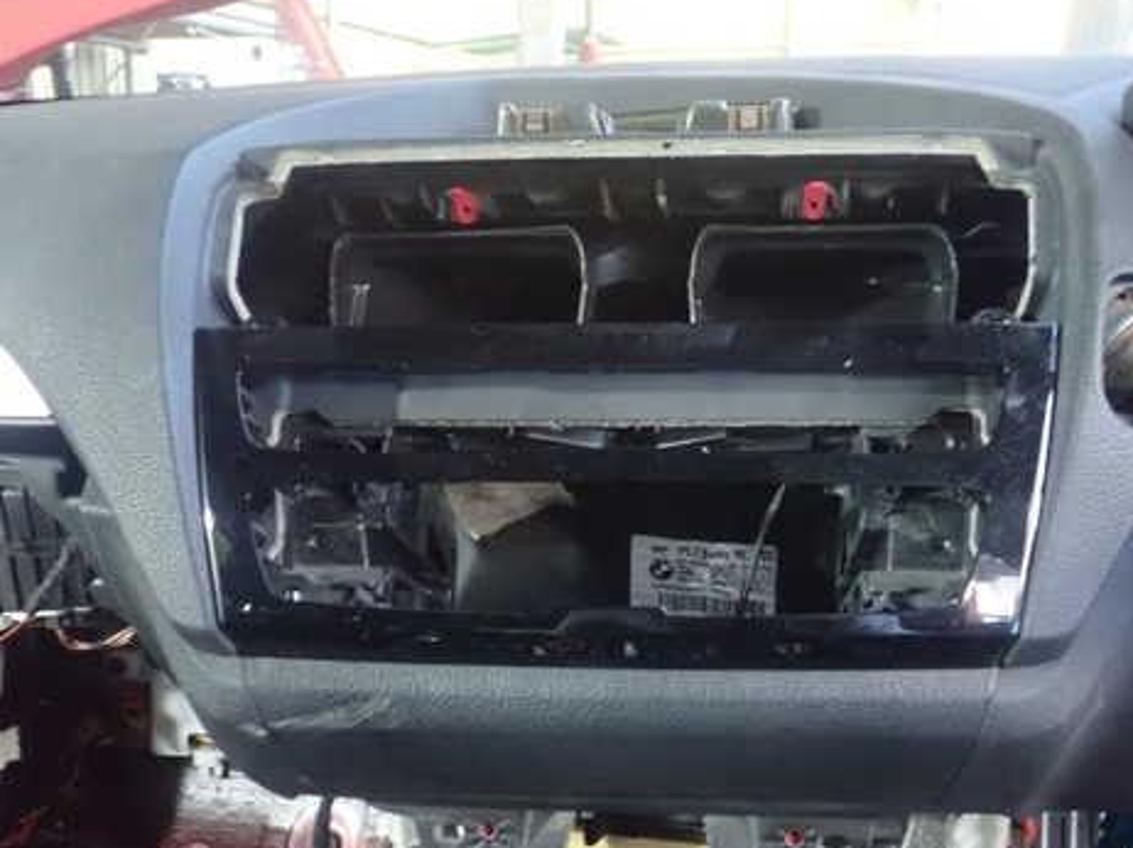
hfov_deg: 47.8
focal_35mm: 39
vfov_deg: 36.8
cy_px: 436
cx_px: 618
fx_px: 1276
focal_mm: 5.5
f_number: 2.3
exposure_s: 1/20
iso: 1600
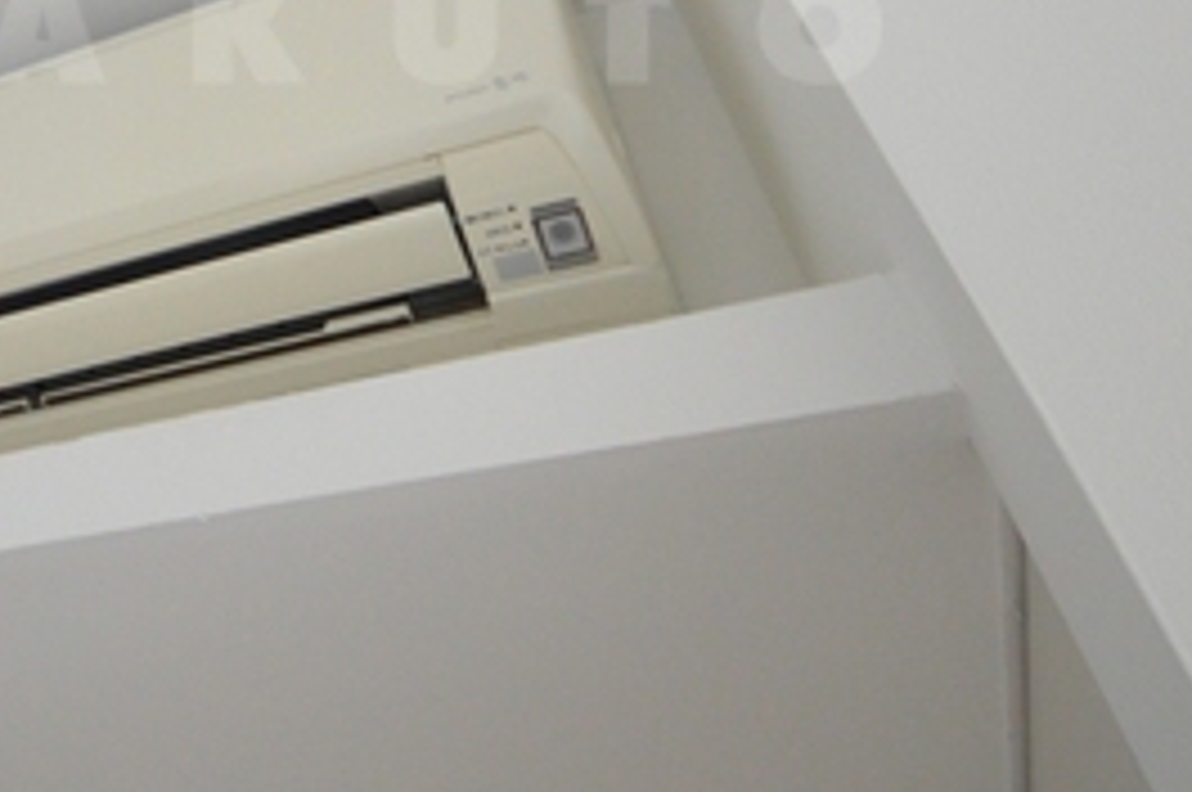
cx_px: 207
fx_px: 959
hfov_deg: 57.9
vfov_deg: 40.3
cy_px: 32
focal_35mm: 29
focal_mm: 8
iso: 1600
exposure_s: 1/250
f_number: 4.5
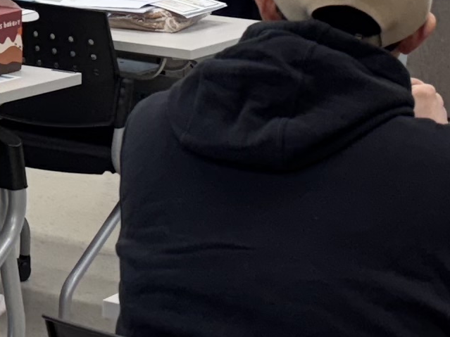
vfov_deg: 8.9
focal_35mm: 164
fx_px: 2132
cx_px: -382
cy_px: -106
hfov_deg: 11.2
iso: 80
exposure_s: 1/120
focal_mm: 5.96
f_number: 1.6
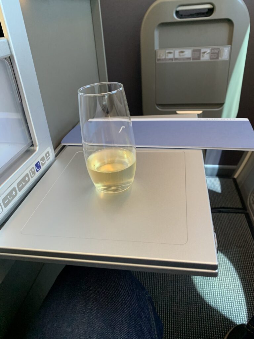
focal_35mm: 26
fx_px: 254
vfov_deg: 67.3
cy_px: 170
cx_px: 127
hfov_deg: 53.1
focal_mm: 4.25
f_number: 1.8
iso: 200
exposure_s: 1/56
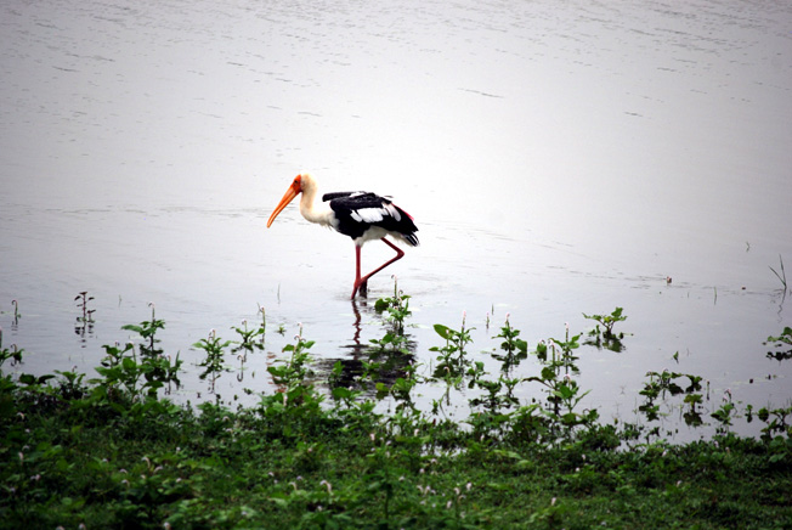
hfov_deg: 8.3
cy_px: 265
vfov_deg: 5.6
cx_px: 396
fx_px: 5450
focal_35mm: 248
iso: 200
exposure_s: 1/500
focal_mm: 165
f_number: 5.3
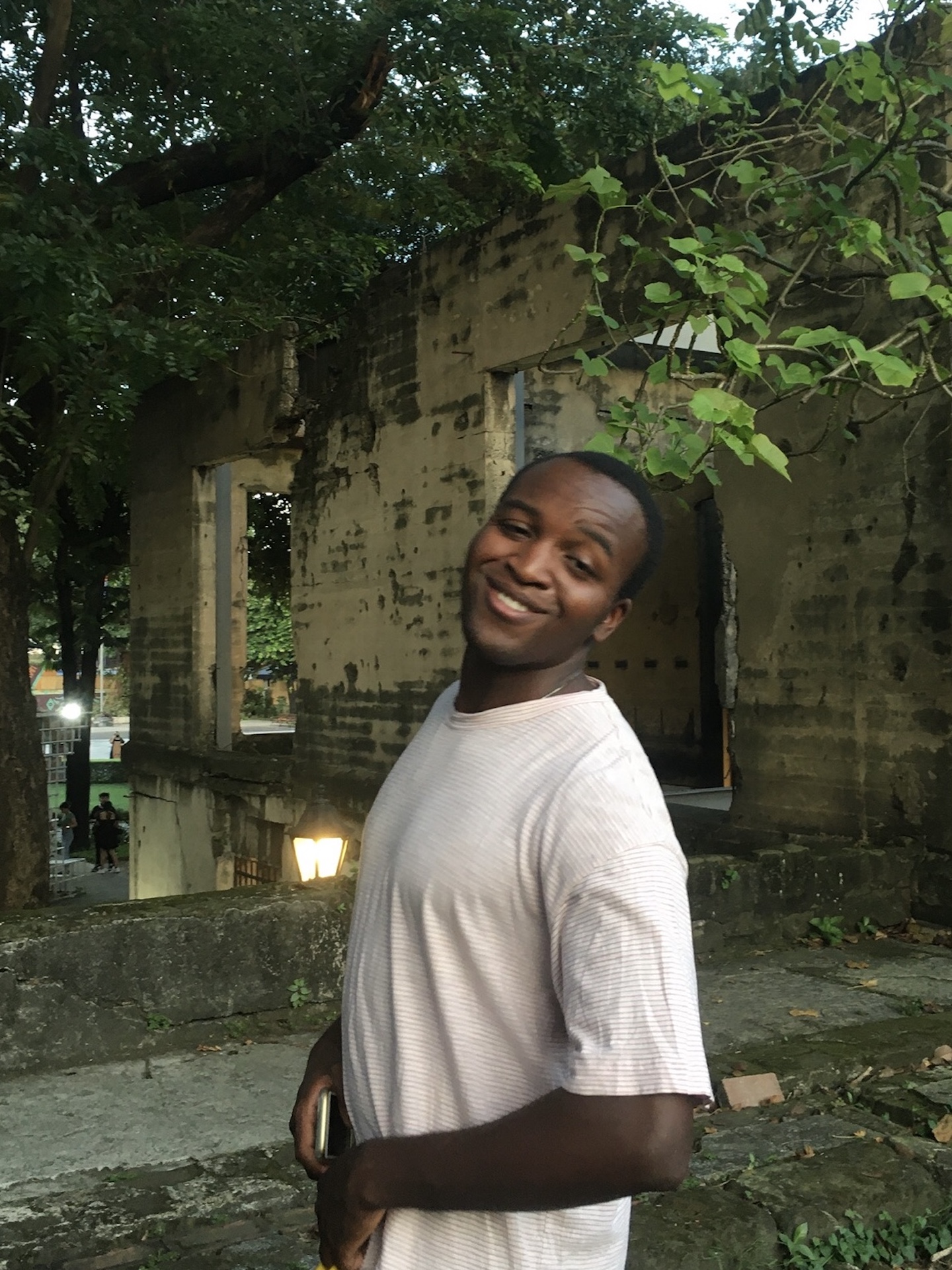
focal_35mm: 29
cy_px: 635
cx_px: 476
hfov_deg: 48.2
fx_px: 1063
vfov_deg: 61.7
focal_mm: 4.15
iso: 64
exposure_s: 1/30
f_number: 2.2
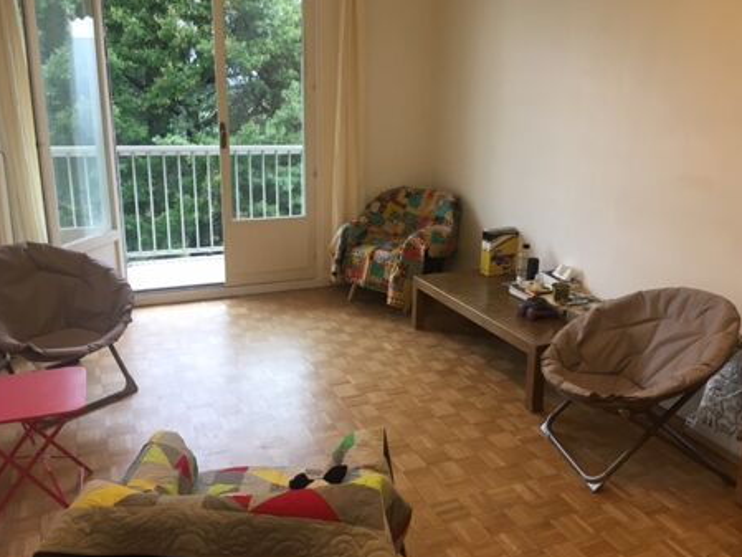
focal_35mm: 31
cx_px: 378
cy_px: 271
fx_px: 665
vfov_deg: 45.5
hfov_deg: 58.3
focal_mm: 4.15
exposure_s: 1/33
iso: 25
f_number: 2.2
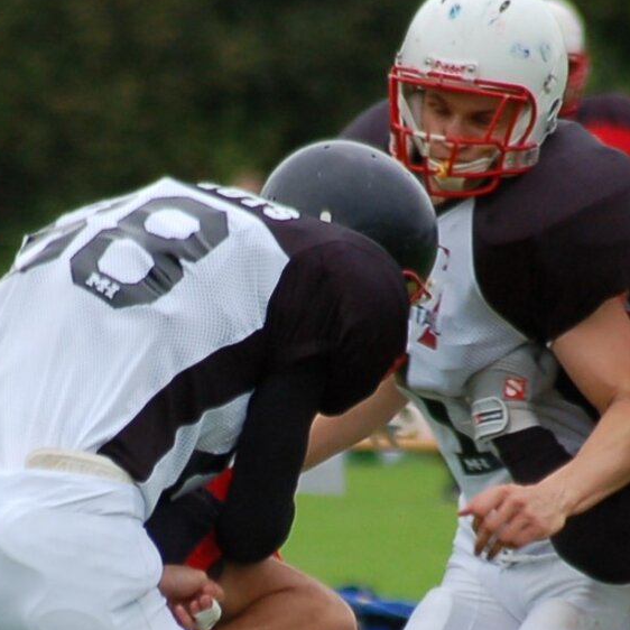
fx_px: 22547
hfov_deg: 1.6
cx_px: 232
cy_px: 633
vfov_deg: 1.6
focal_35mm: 1095
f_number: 5.3
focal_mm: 220
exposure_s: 1/500
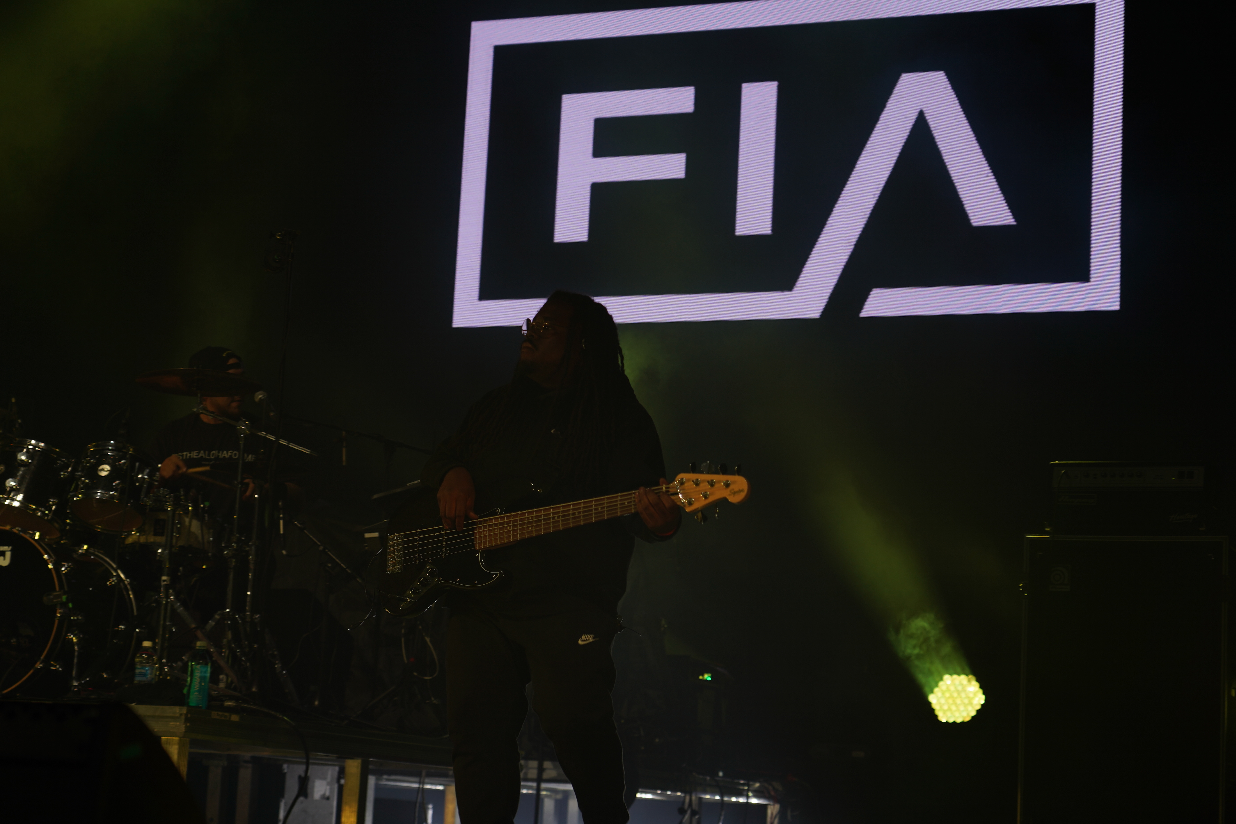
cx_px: 592
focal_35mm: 70
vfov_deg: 19.5
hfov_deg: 28.8
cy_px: 434
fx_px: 2403
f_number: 4
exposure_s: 1/125
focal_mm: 65
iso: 100
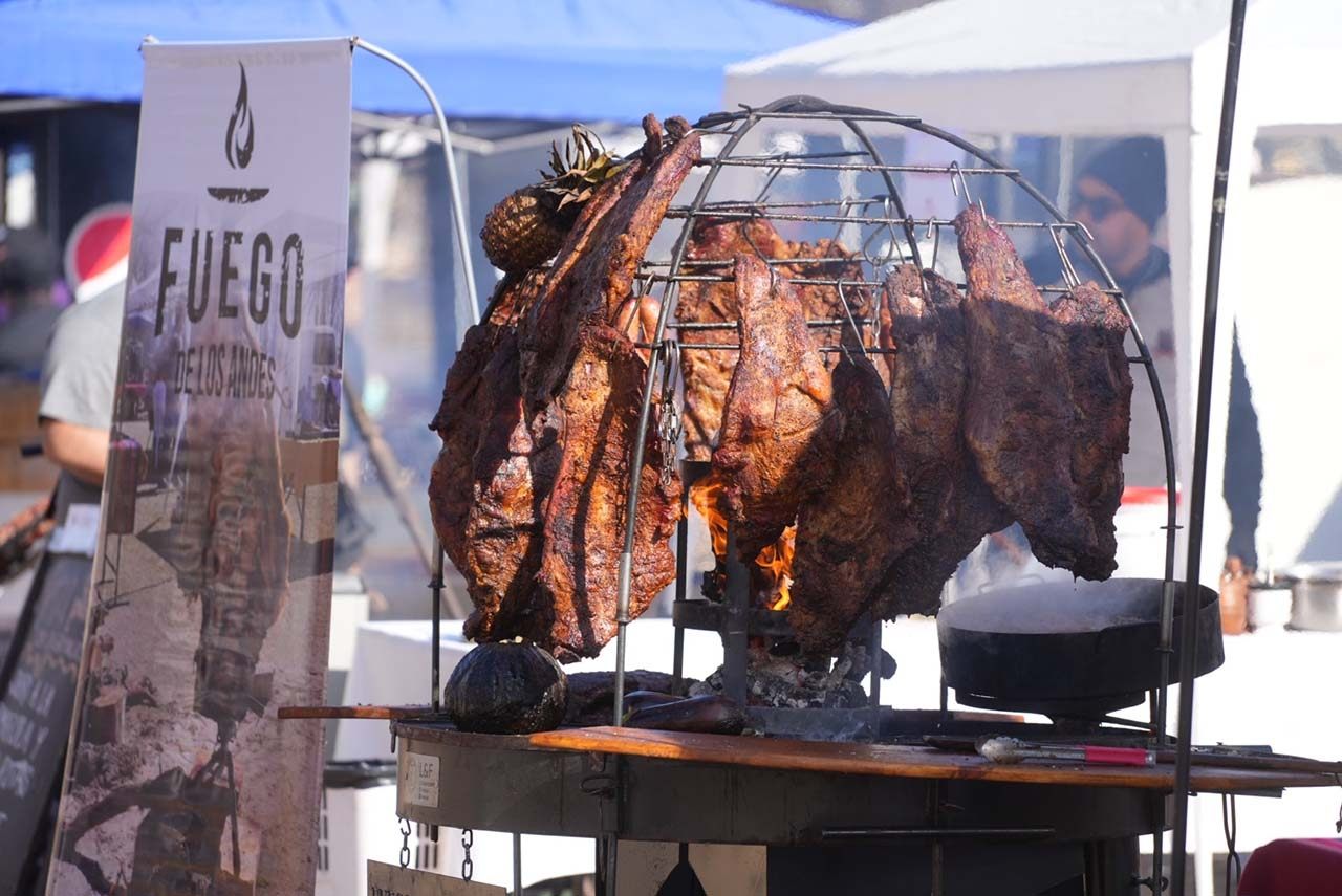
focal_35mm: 200
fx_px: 7459
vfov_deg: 6.9
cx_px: 671
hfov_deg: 10.3
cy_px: 448
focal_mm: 200
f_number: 4
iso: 320
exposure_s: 1/1250
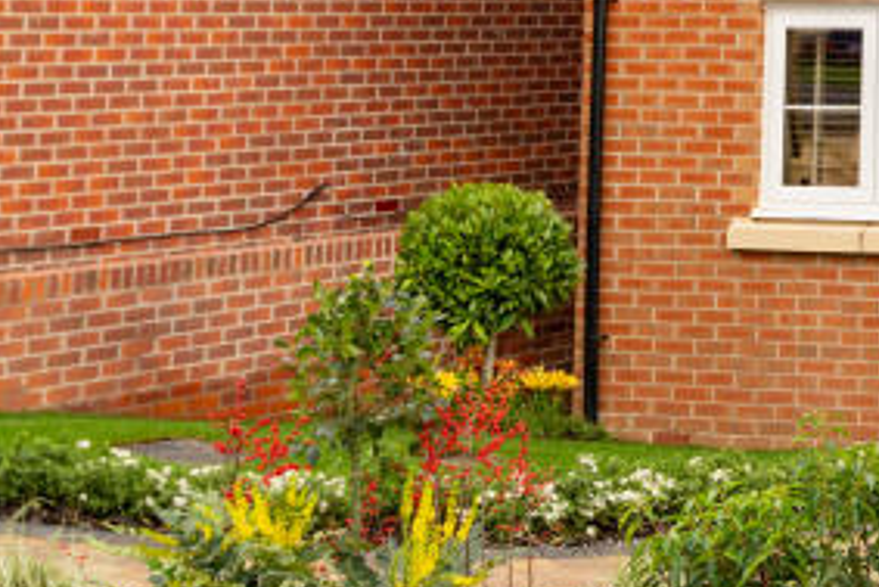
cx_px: 1513
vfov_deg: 10.7
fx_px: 3005
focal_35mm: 123
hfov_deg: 14.8
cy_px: -346
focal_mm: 34
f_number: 5
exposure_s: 1/100
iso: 250
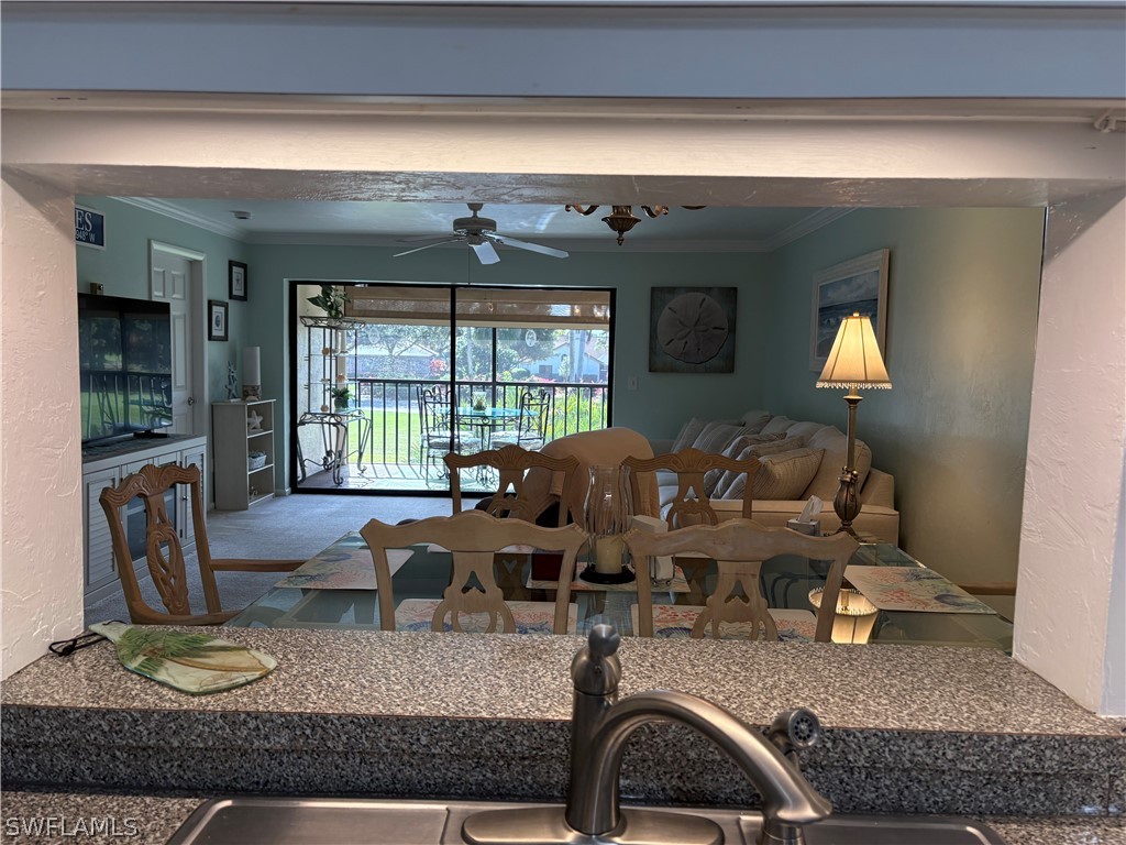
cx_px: 563
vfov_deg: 53.1
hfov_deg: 67.3
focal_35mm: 26
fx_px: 846
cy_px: 422
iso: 100
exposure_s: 1/241
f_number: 1.6
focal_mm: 5.96
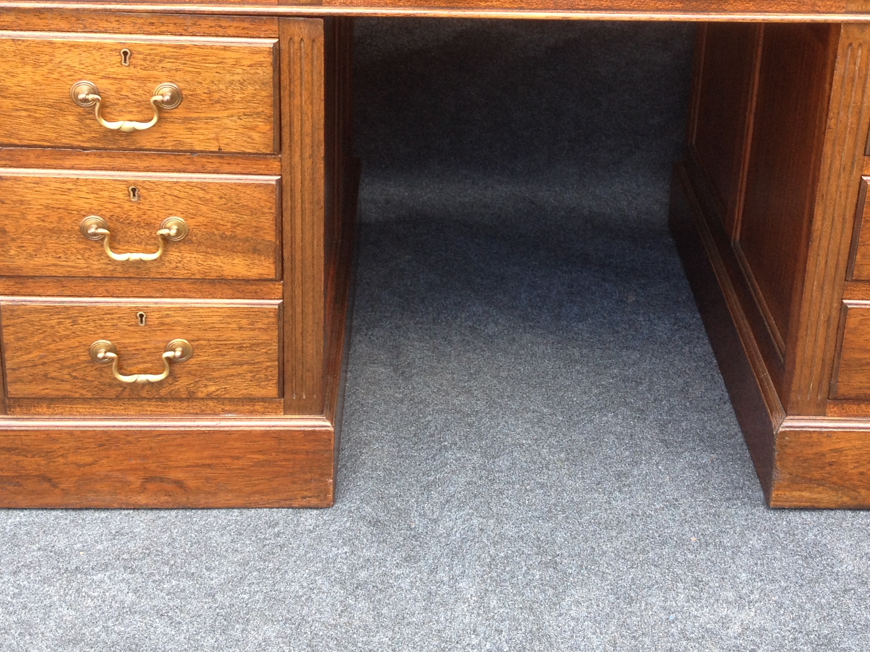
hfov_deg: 32.1
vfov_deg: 24.0
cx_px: 502
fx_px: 1508
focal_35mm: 60
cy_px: 111
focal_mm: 4.28
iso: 64
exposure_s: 1/60
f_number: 2.4
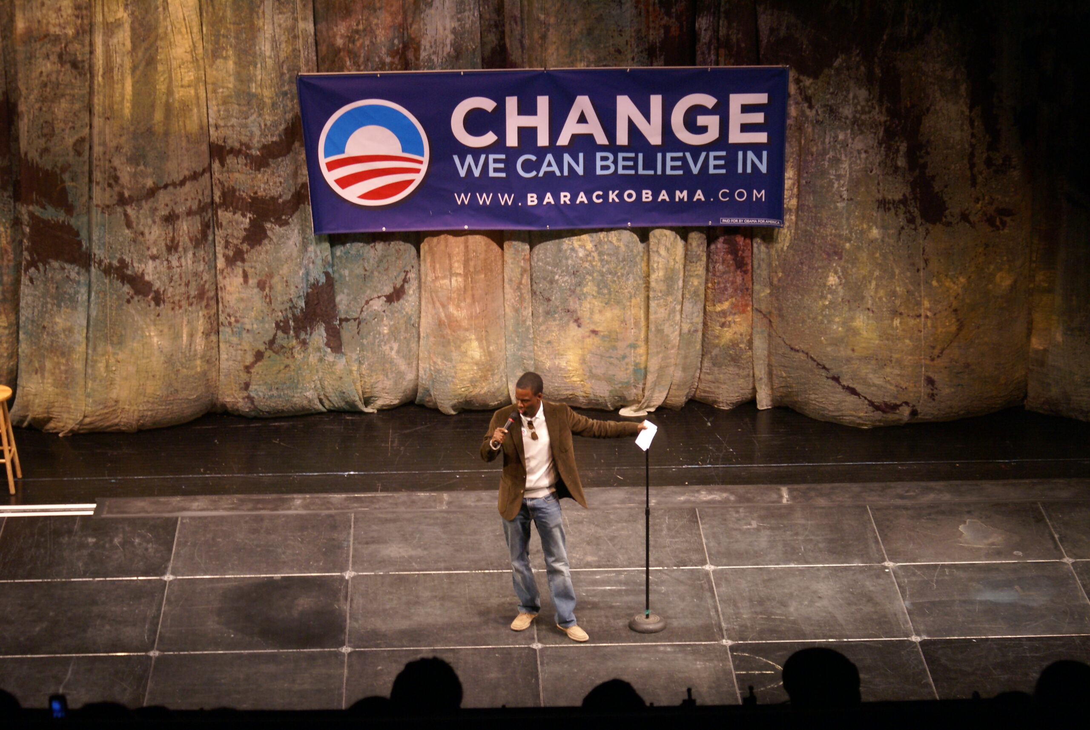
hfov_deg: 19.4
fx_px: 3183
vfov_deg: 13.1
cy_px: 365
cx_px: 545
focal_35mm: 105
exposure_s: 1/30
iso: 400
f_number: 5.6
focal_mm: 70
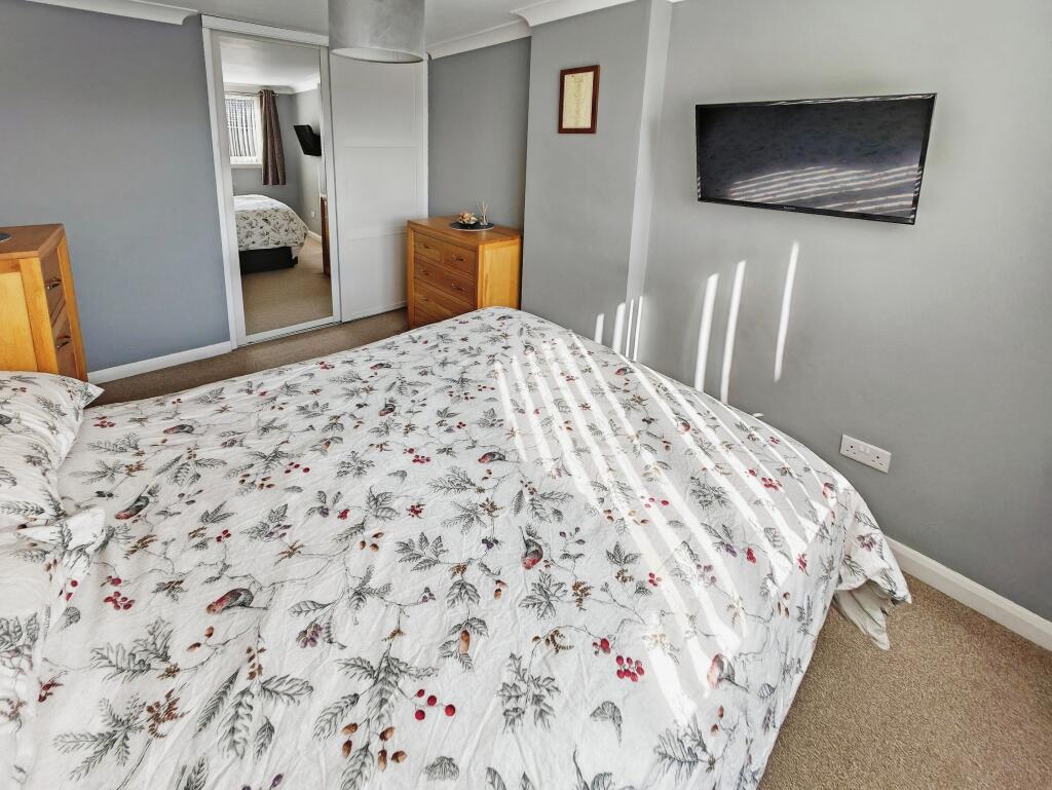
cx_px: 526
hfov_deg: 106.2
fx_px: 395
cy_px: 395
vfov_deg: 90.0
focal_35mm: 13
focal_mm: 1.82
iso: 64
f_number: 2
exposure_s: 1/100
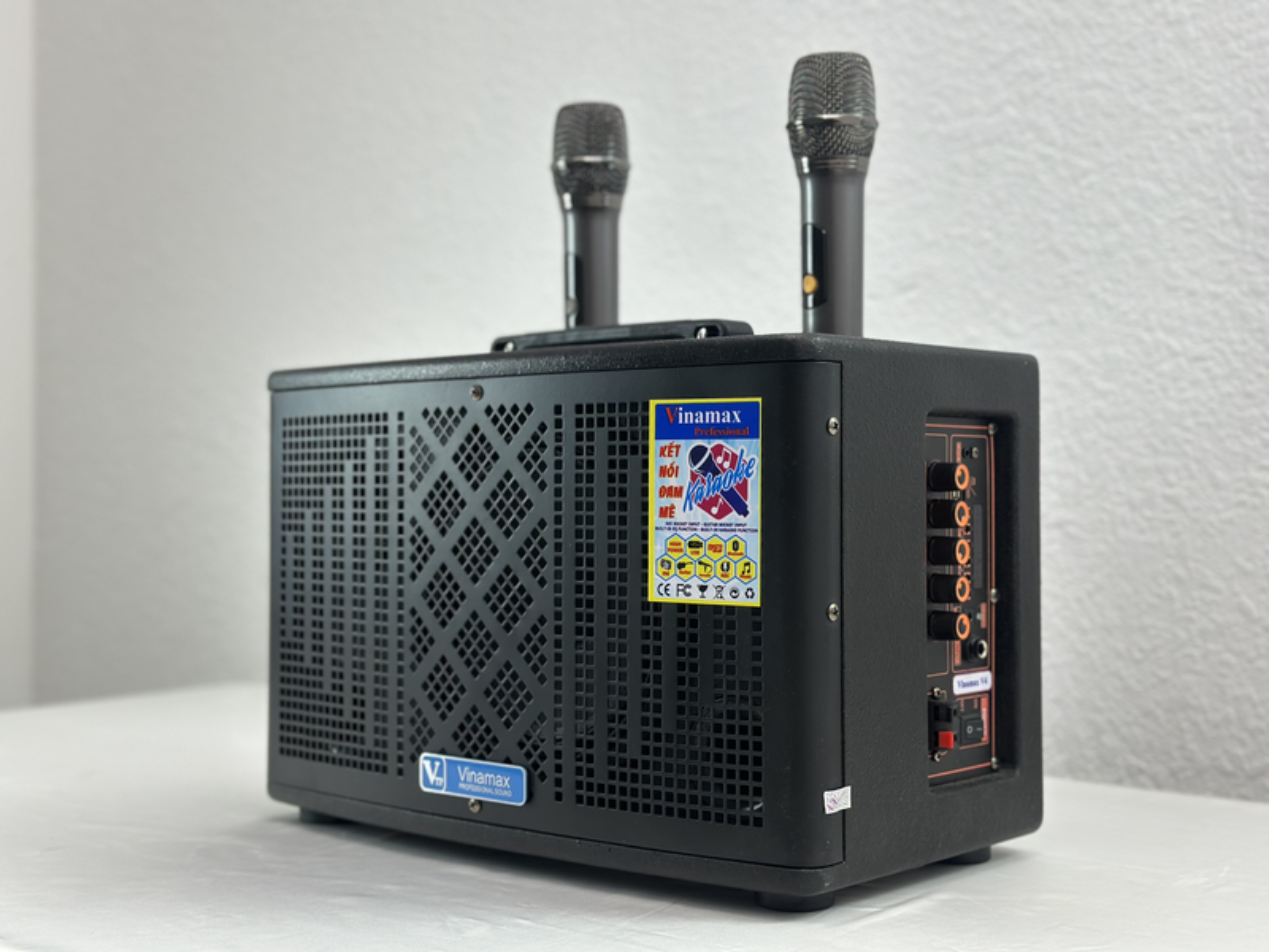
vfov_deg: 30.3
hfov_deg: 39.7
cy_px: 476
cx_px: 634
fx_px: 1760
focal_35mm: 48
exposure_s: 1/256
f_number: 1.78
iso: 80
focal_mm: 6.86
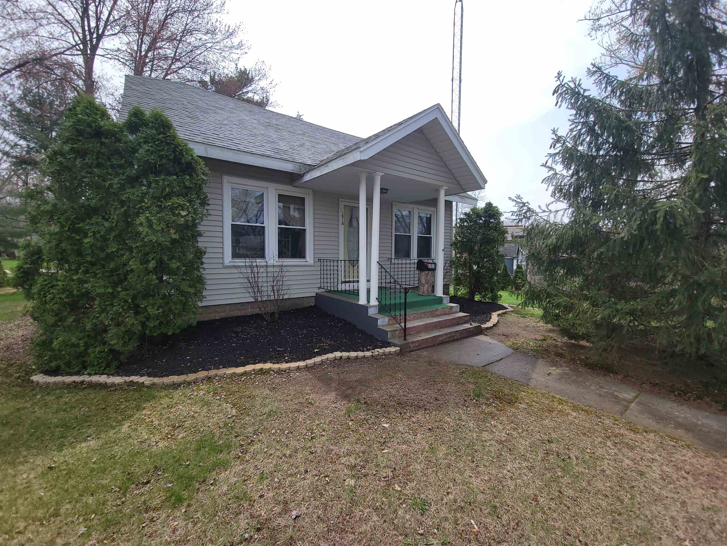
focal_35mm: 13
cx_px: 364
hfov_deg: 106.2
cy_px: 273
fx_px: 273
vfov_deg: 89.9
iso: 50
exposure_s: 1/1154
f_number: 2.2
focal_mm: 2.2
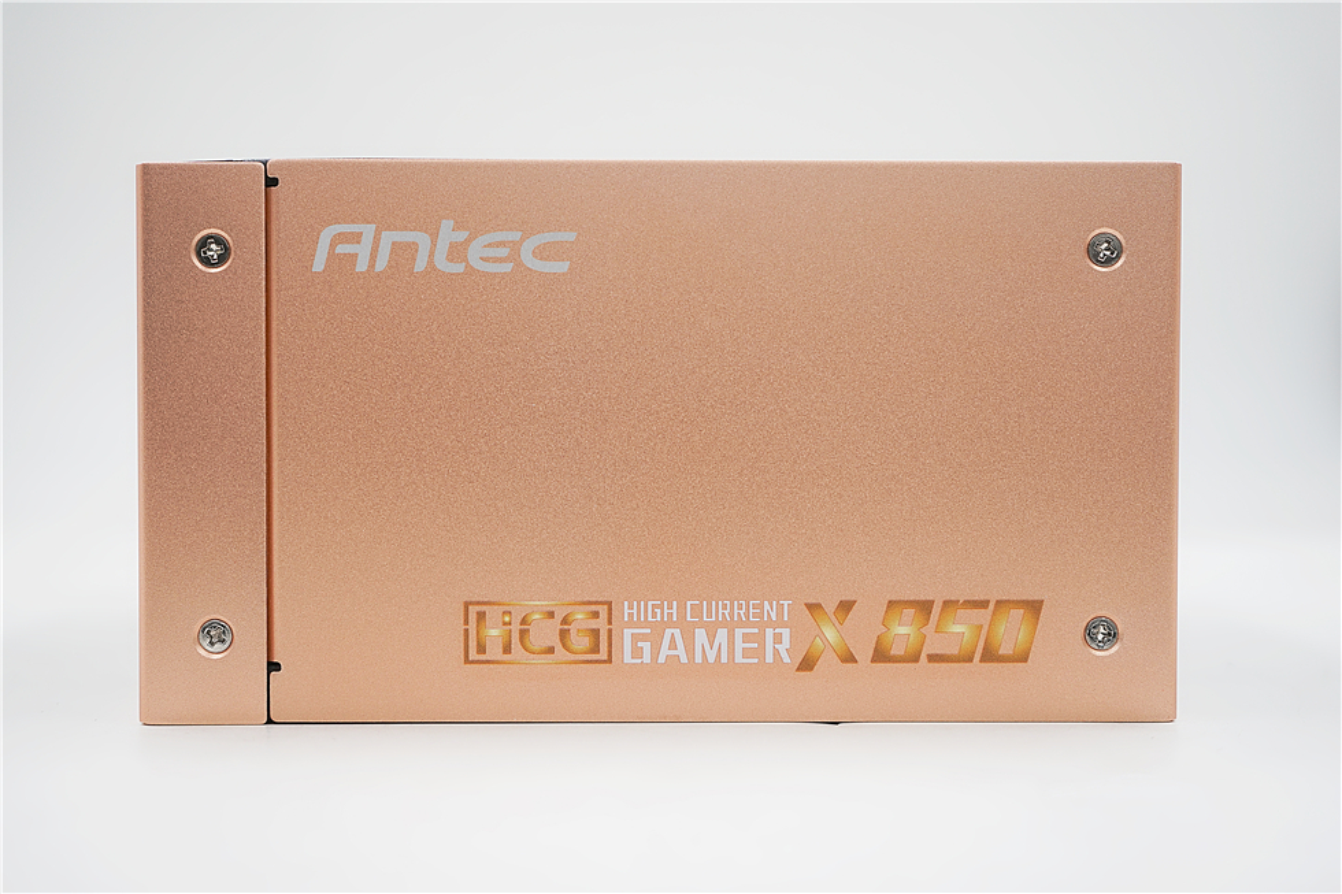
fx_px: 1714
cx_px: 671
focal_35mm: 46
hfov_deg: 42.8
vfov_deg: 29.2
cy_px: 447
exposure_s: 1/250
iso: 160
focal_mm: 46
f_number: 4.5
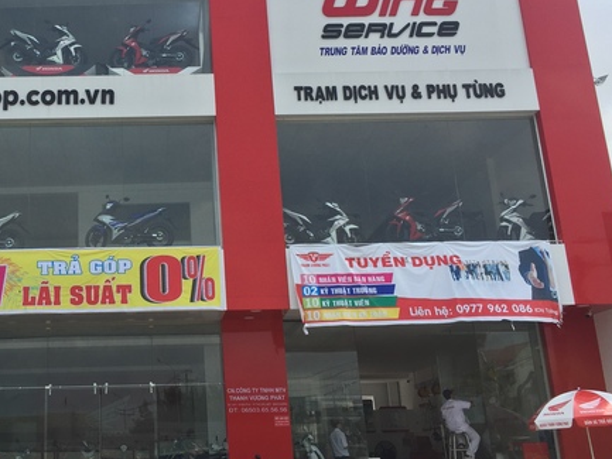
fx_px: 884
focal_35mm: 50
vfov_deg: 29.0
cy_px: 168
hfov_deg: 37.0
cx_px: 132
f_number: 2.2
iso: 32
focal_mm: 4.15
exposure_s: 1/1980
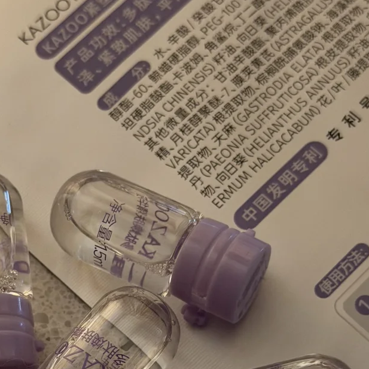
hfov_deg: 17.5
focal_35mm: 99
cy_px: 373
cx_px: 124
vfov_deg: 17.2
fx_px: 1194
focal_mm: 6.76
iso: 250
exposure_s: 1/48
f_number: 1.78
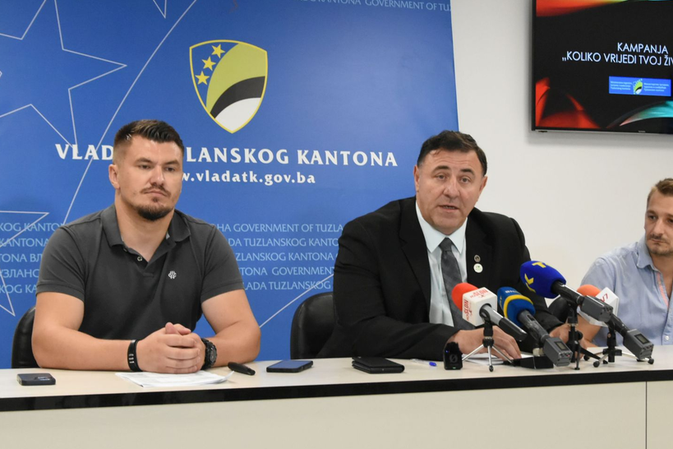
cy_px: 198
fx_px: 1402
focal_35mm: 75
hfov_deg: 27.0
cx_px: 385
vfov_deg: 18.2
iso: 4000
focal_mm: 40
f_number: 8
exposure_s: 1/100
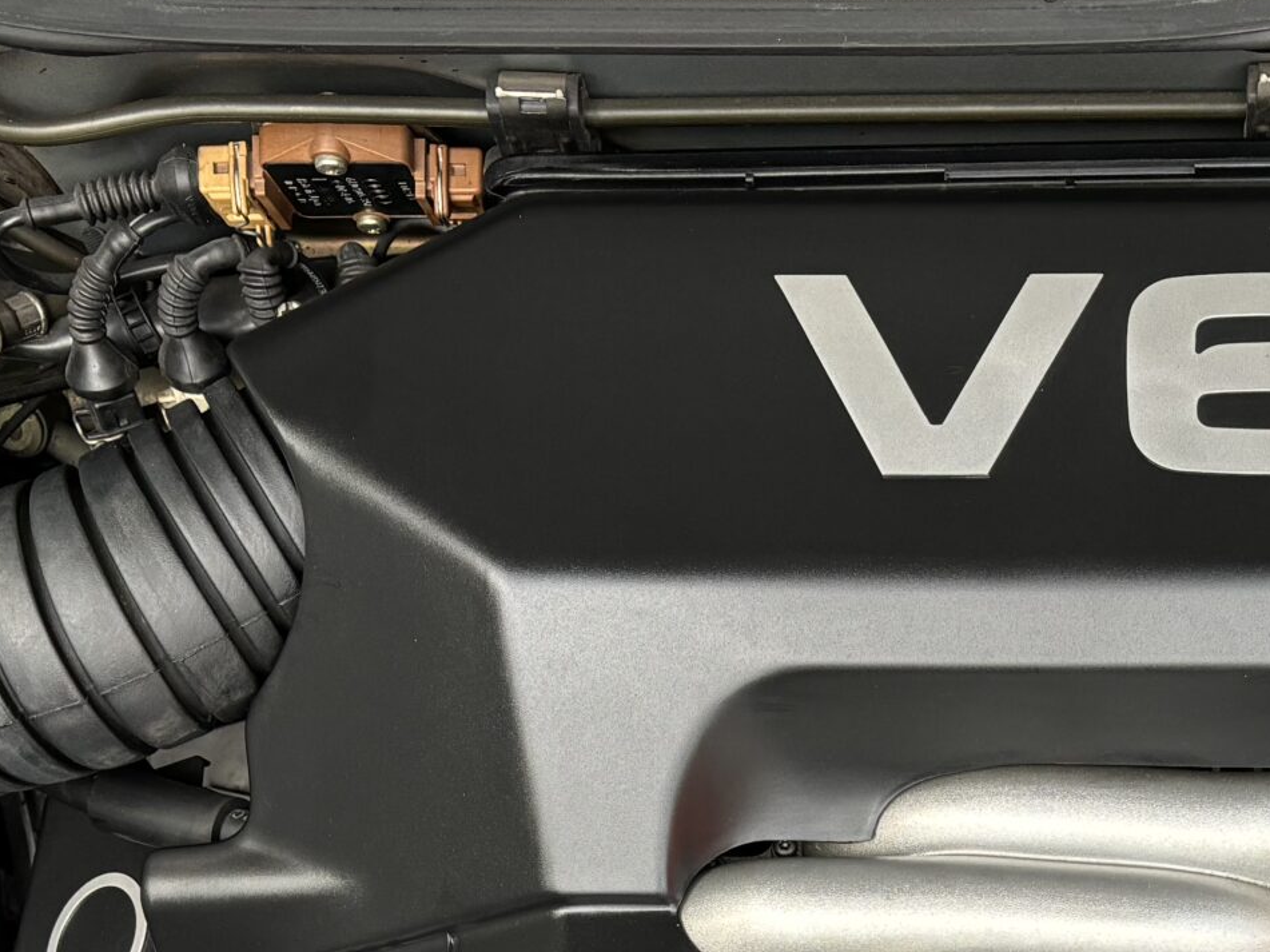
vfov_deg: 19.5
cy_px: 1208
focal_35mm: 70
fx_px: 2568
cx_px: 1019
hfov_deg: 27.2
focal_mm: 5.96
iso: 125
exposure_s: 1/72
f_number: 1.6
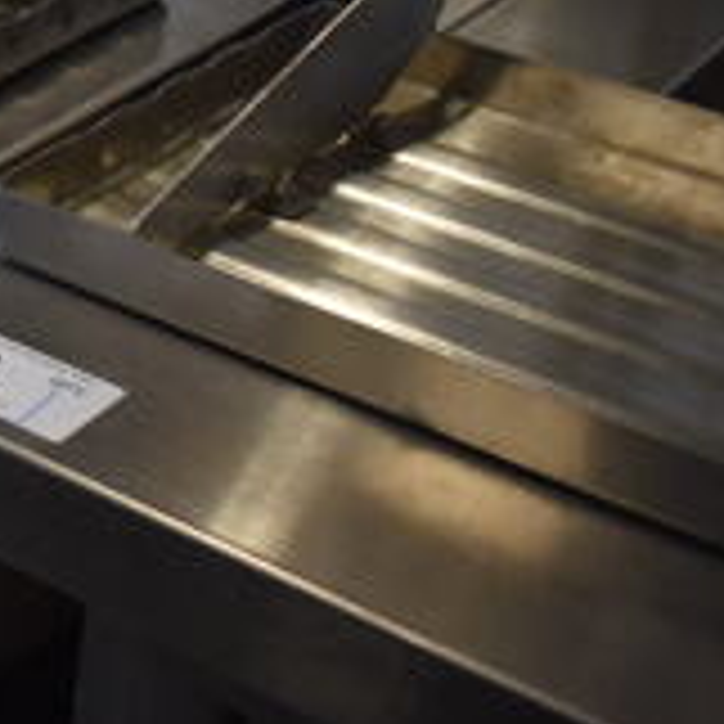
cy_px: 49
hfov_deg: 16.5
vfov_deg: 19.5
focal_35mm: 87
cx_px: -594
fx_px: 2059
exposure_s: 1/200
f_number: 3.5
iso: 800
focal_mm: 18
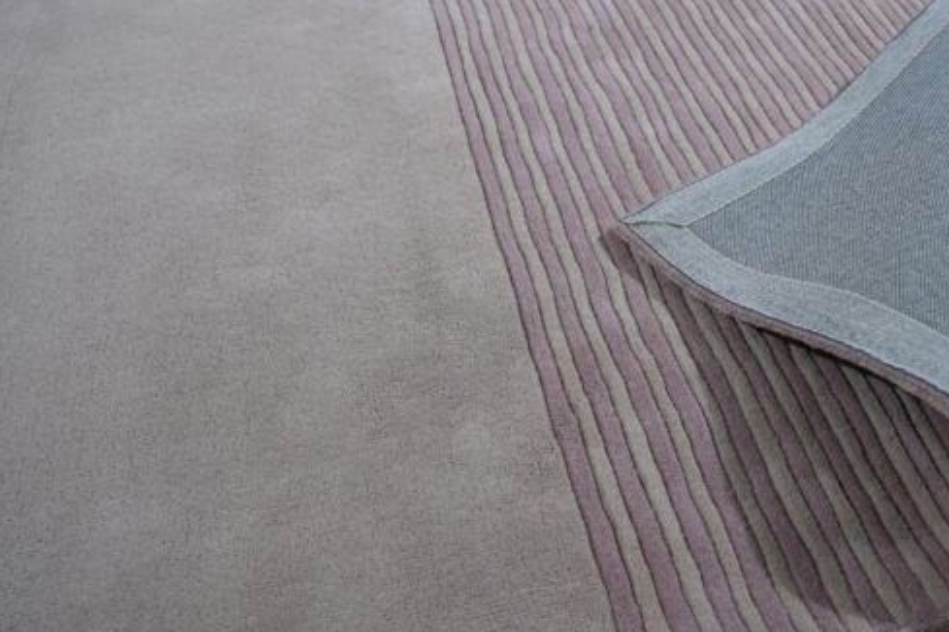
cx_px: 549
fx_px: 1002
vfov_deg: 35.1
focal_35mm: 38
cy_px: 322
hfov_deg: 50.5
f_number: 5
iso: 500
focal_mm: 31
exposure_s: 1/160
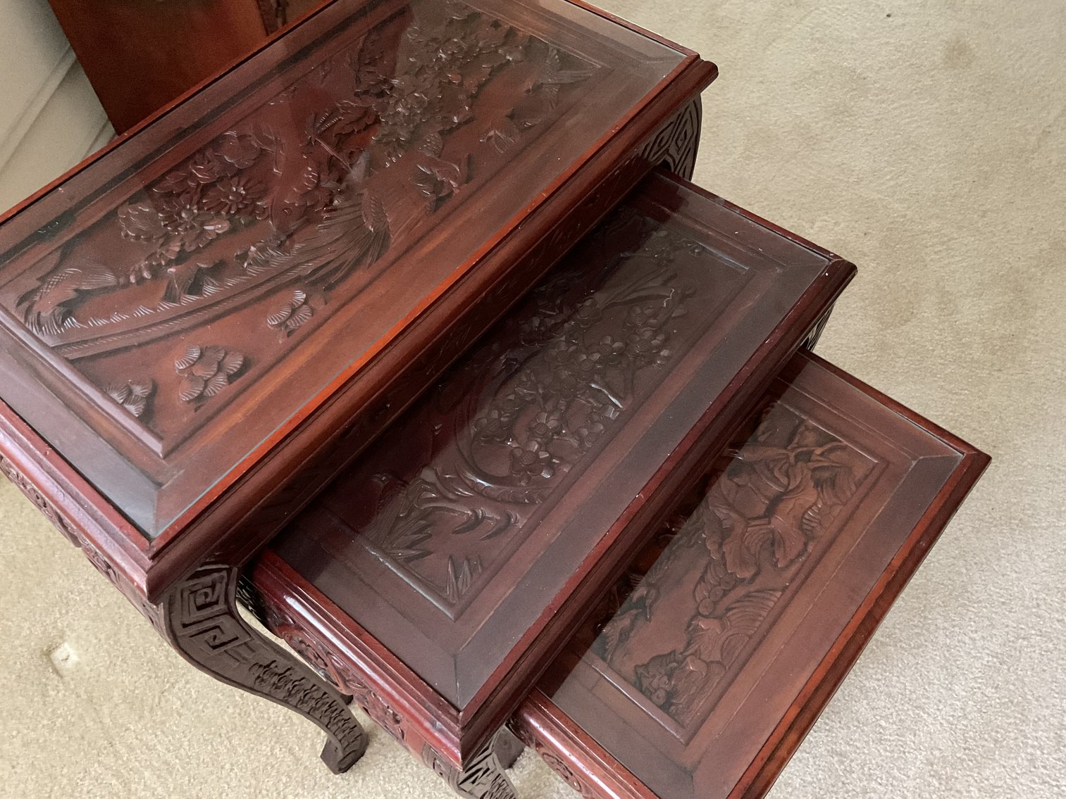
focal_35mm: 29
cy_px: 400
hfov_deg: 61.7
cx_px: 533
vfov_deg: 48.2
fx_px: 893
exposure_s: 1/24
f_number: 1.8
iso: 500
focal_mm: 3
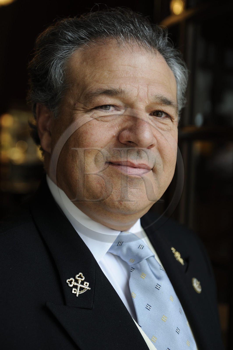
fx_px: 603
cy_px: 175
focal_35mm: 62
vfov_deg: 32.4
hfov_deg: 21.9
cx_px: 116
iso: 400
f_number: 4
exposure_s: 1/125
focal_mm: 62
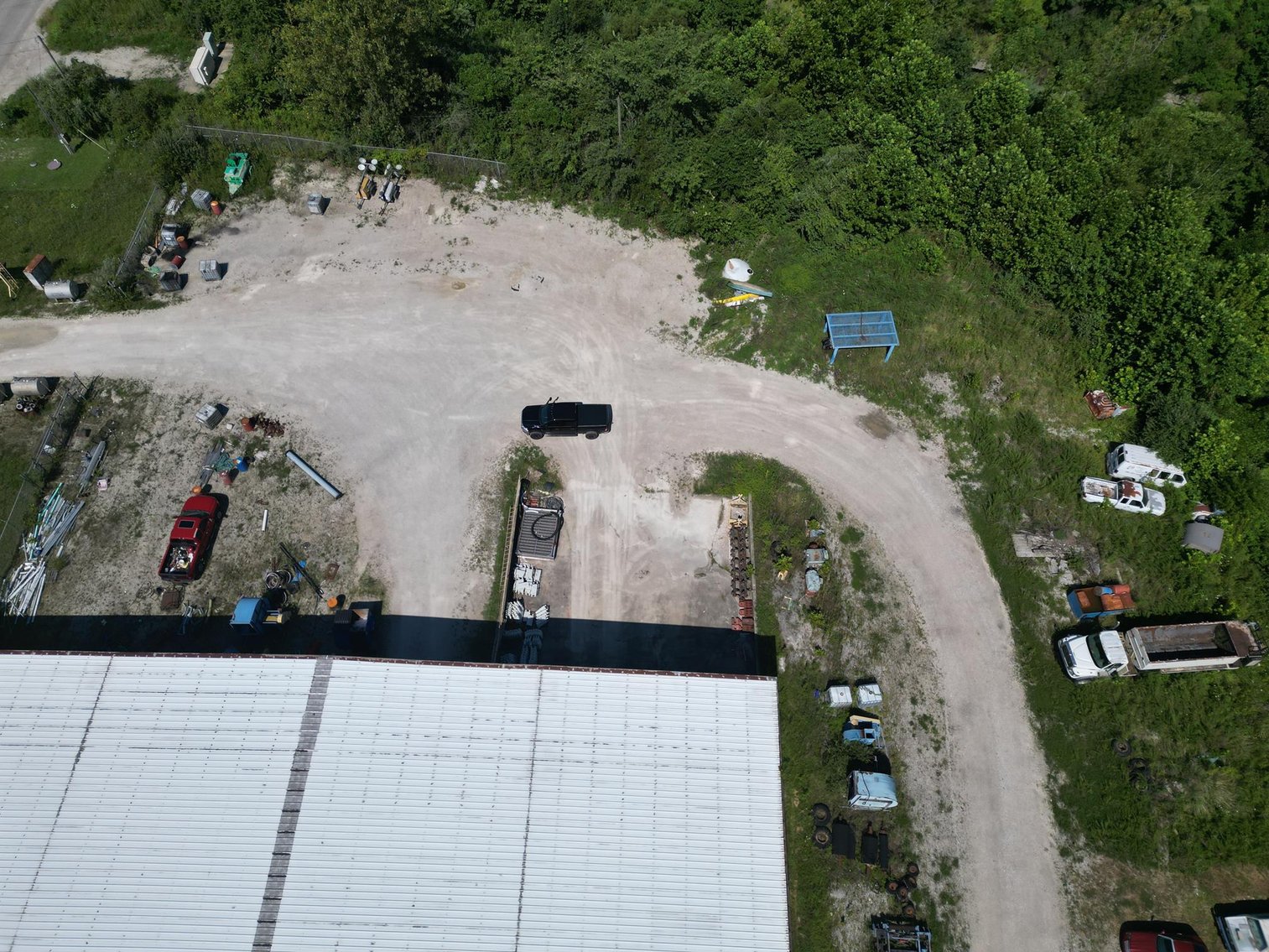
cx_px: 634
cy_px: 476
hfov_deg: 71.6
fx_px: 880
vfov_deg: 56.8
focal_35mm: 24
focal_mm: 6.72
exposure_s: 1/6000
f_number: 1.7
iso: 120
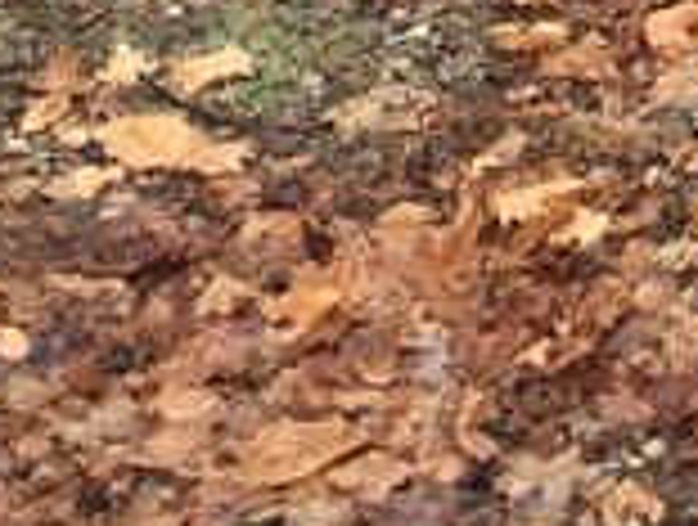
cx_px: 1126
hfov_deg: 9.9
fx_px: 3860
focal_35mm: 191
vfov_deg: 6.9
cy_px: -1106
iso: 50
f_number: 2.2
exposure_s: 1/120
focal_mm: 4.15
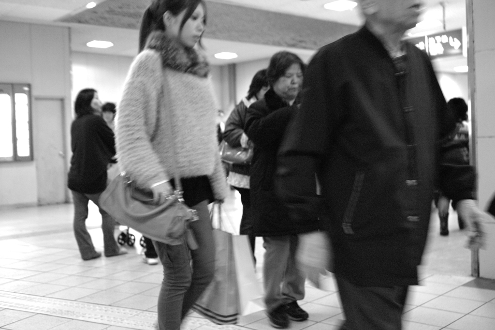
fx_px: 564
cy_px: 165
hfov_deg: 47.4
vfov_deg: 32.6
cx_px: 248
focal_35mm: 41
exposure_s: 1/50
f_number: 3.2
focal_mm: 24.2
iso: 800
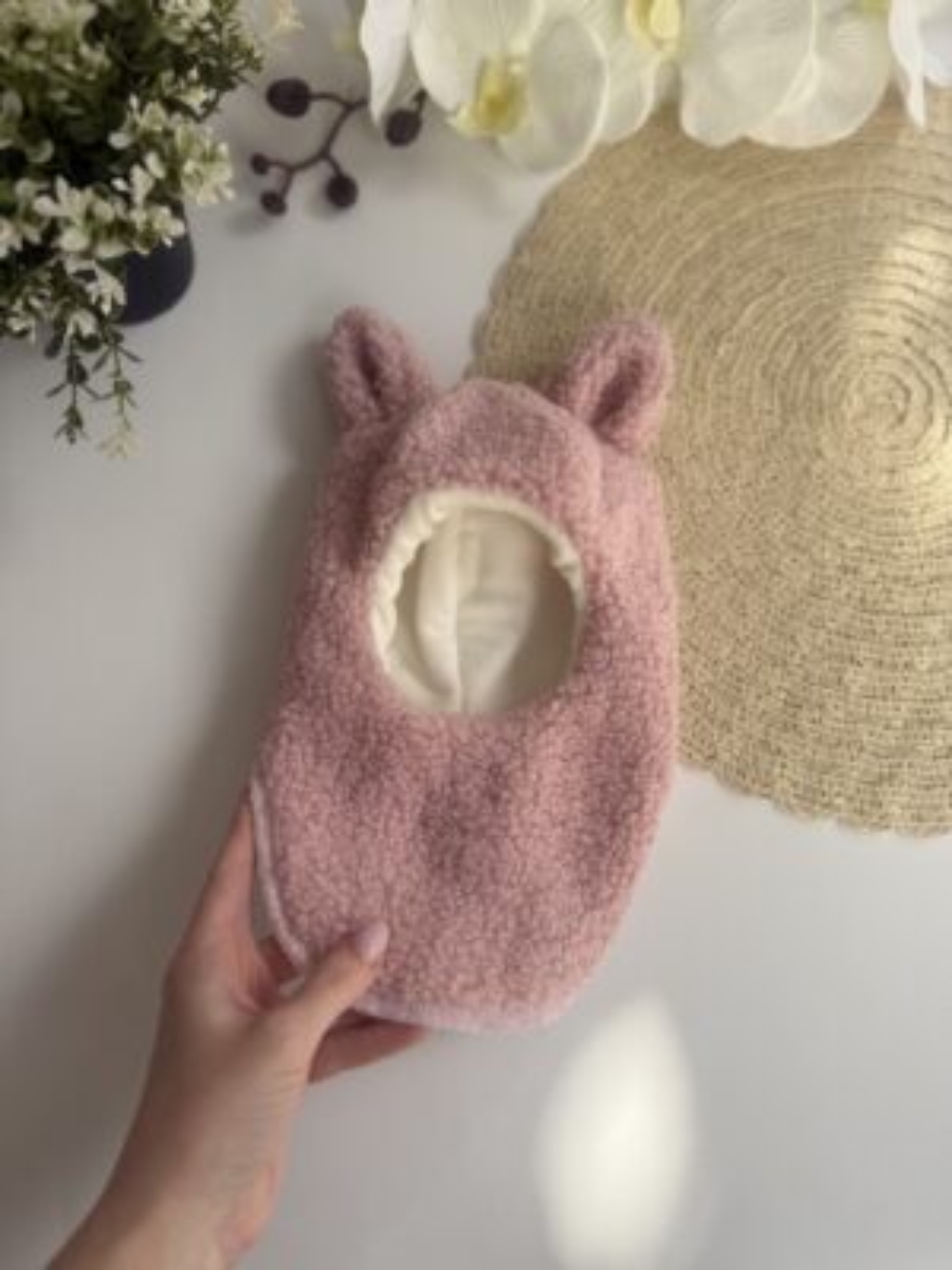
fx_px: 880
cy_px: 635
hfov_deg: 56.8
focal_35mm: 24
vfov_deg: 71.6
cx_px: 476
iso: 80
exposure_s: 1/612
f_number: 1.78
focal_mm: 6.76
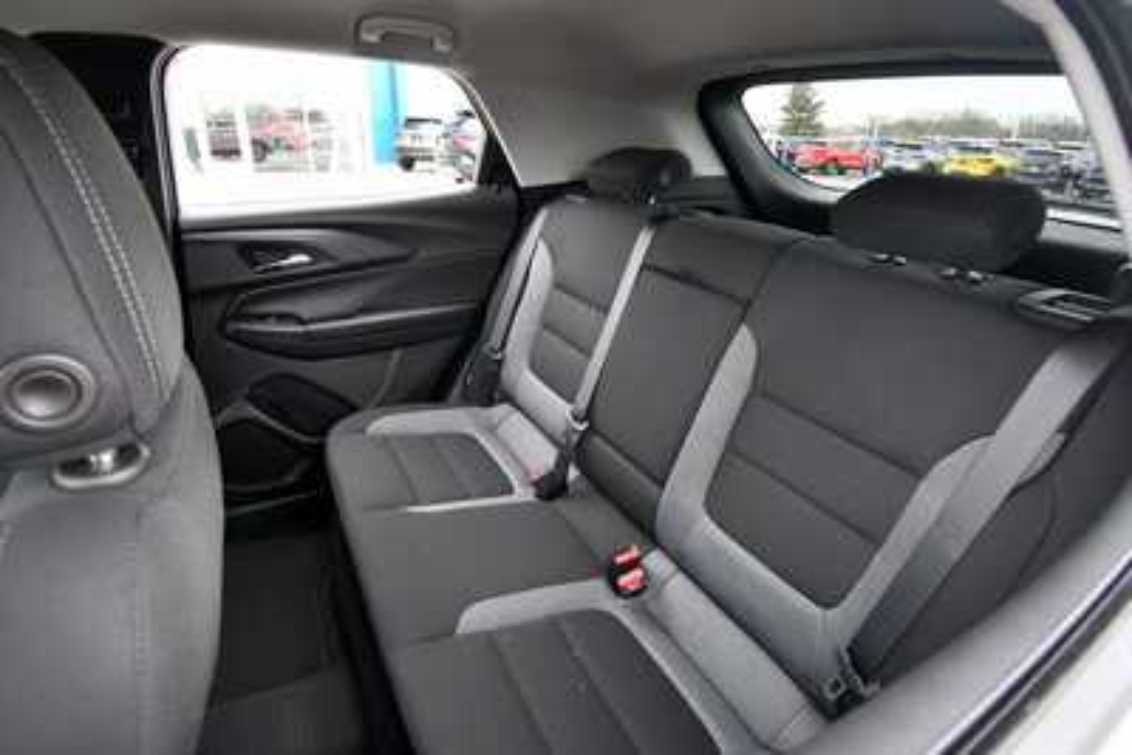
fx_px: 566
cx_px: 566
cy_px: 378
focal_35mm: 18
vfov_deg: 67.4
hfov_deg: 90.0
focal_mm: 12
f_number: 4.8
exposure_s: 1/125
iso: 1100
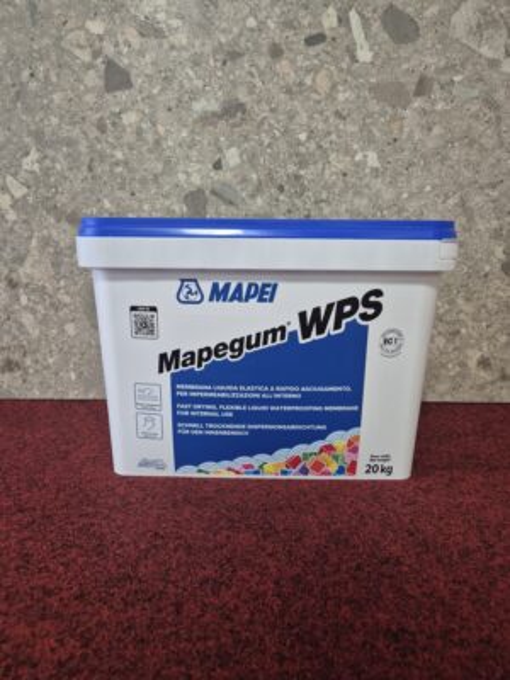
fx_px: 452
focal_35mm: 23
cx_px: 255
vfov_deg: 73.9
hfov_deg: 58.9
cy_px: 340
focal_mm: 5.4
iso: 320
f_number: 1.8
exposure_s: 1/100
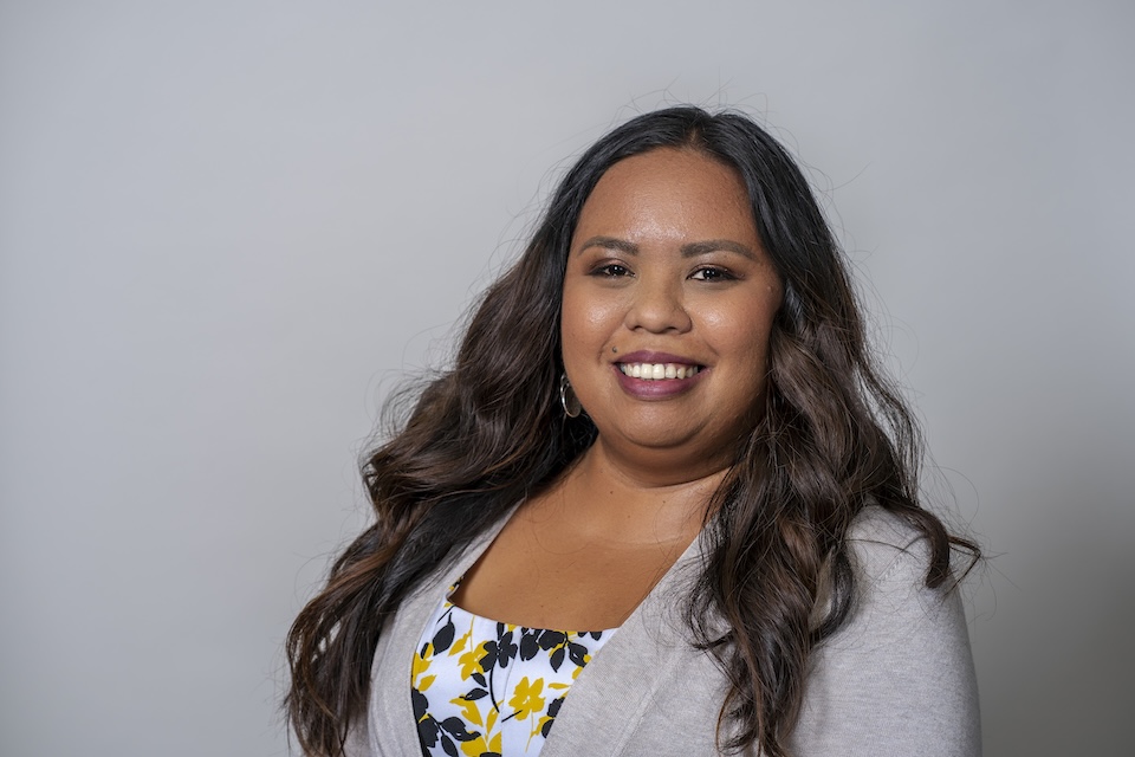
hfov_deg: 23.9
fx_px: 2680
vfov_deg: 16.1
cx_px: 568
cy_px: 378
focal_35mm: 85
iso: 100
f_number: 5.6
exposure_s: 1/125
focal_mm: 85
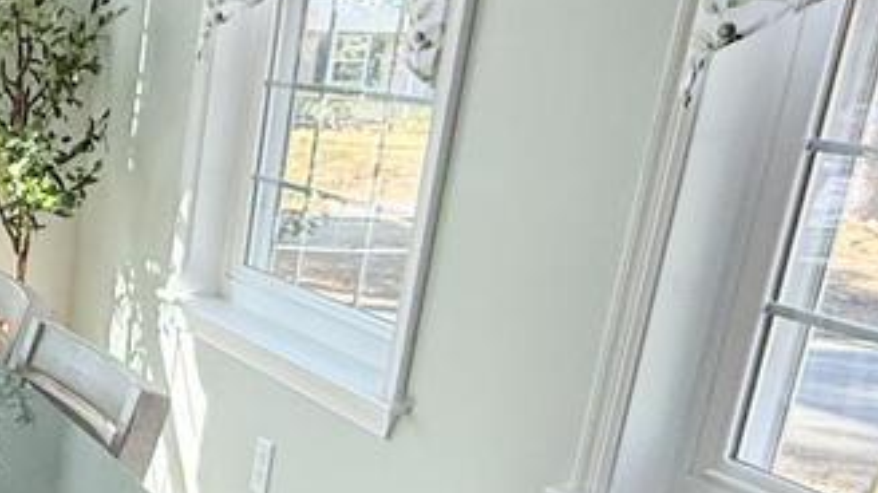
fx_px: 1559
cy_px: 555
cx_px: -268
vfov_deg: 17.3
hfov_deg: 26.6
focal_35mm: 67
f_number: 2.2
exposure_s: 1/99
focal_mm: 2.22
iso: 100
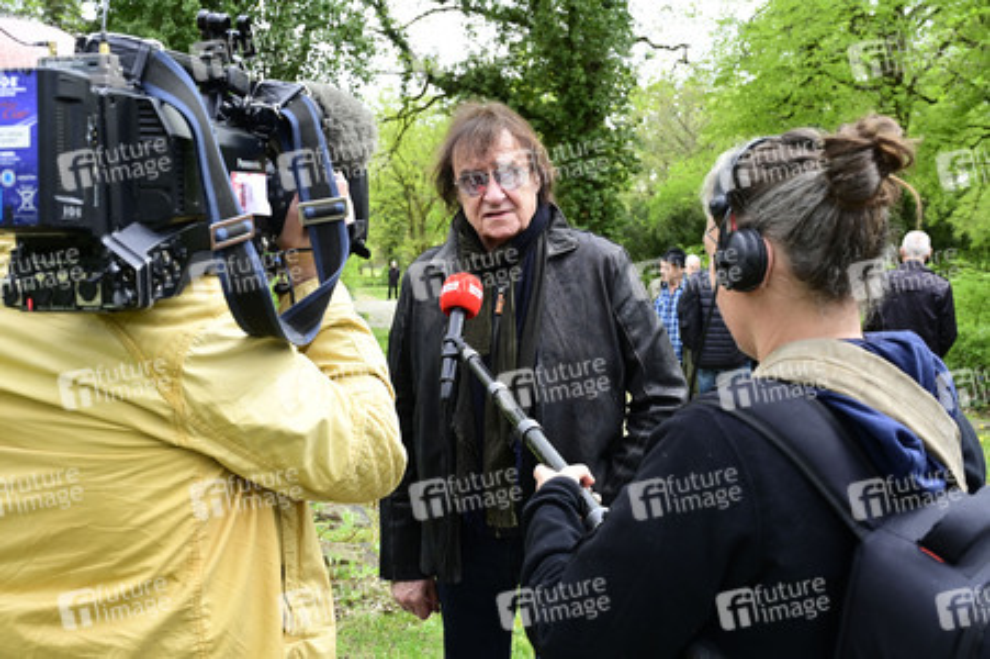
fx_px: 1044
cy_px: 330
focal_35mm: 38
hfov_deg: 50.7
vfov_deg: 35.0
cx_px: 495
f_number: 7.1
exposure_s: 1/250
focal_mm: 38
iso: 800
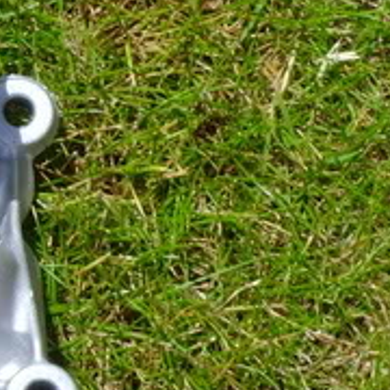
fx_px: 4767
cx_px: -422
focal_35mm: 374
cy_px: 256
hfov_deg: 4.6
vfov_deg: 4.7
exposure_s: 1/250
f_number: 7.7
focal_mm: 16
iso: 80
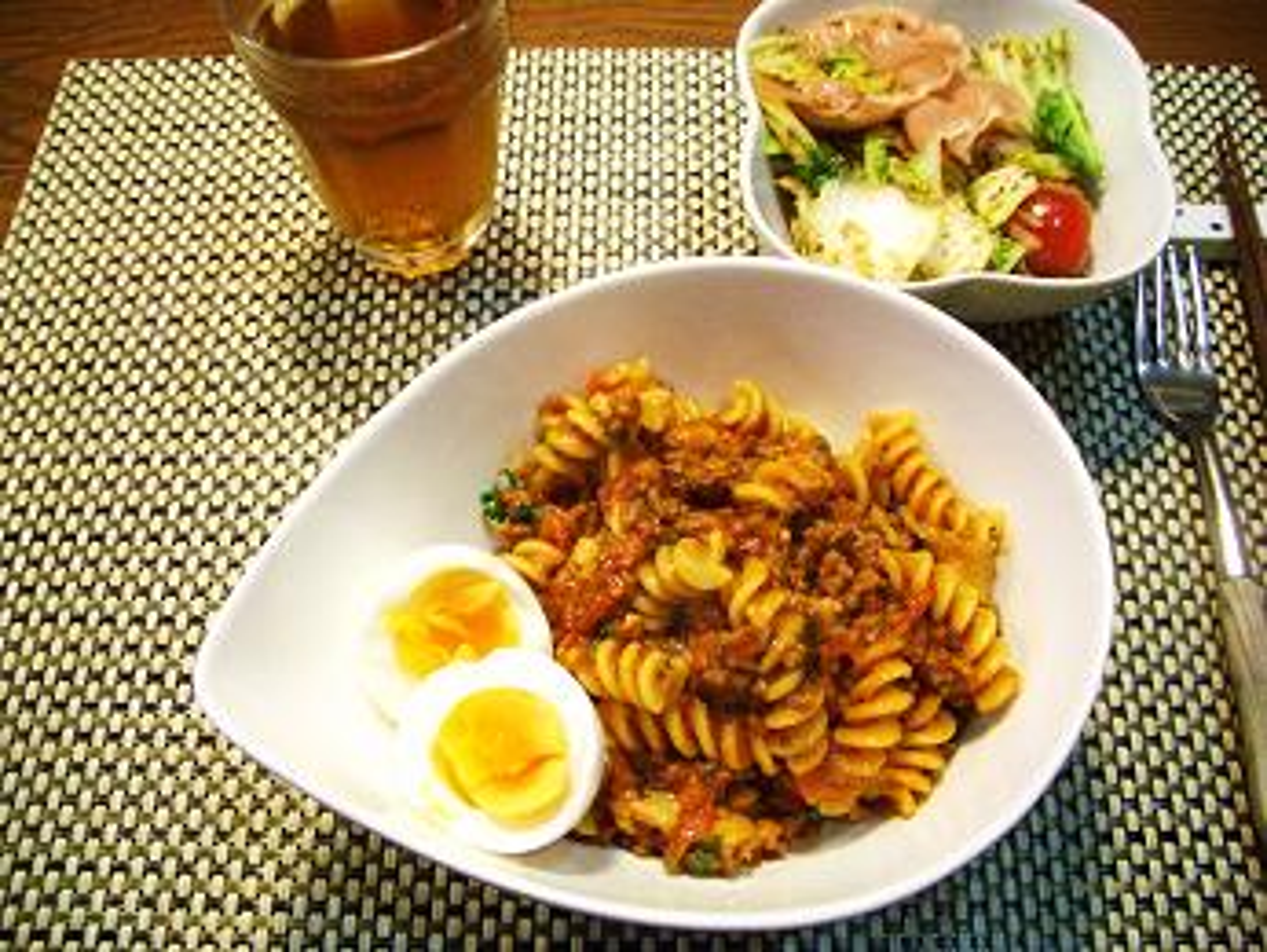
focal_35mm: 35
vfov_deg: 40.7
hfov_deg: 52.6
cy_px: 476
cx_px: 634
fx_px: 1282
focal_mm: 5.8
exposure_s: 1/50
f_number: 2.6
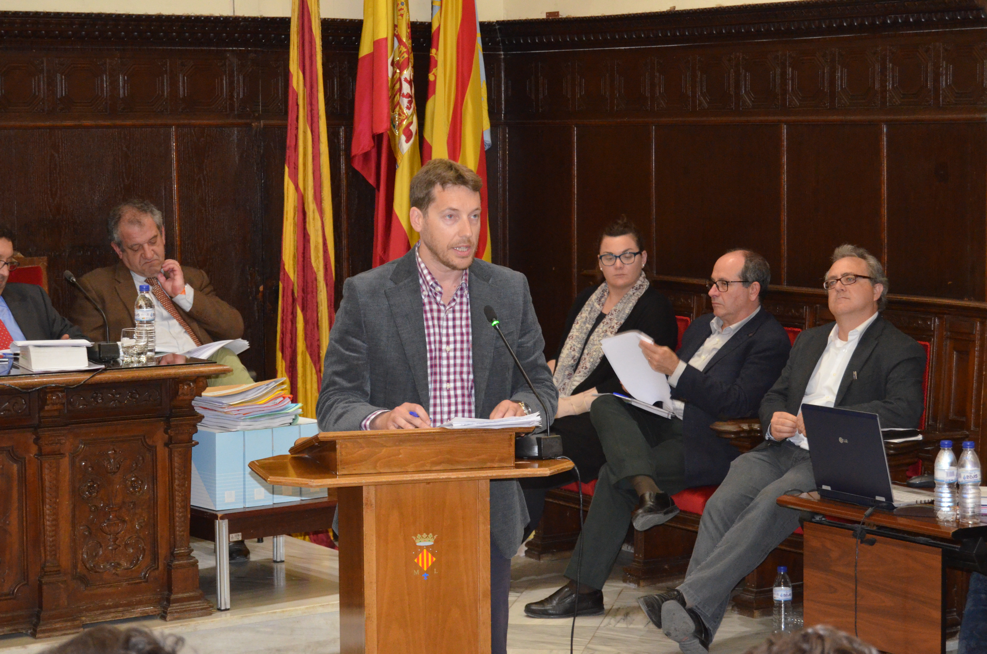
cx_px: 494
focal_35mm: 82
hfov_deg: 24.7
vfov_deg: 16.5
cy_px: 327
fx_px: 2257
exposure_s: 1/60
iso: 3200
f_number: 5.6
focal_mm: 55
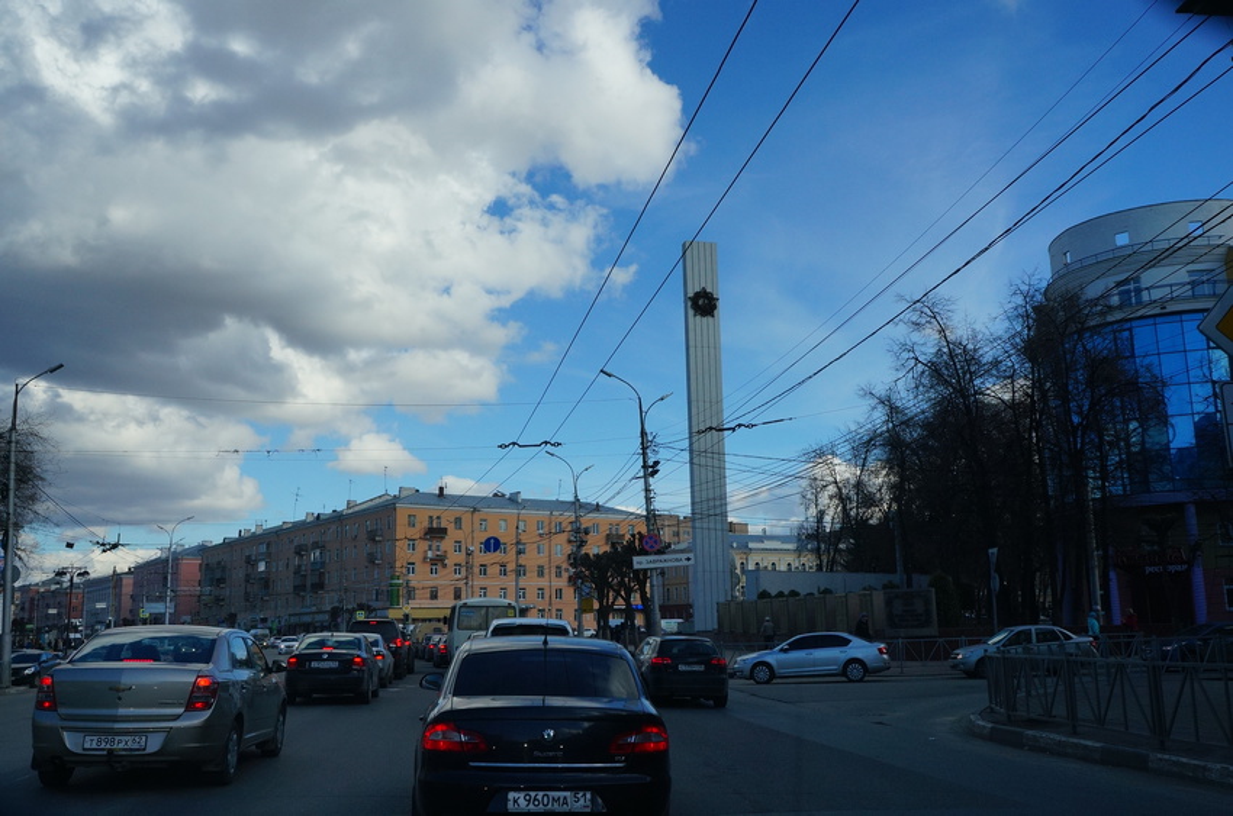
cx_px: 616
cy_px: 408
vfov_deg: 39.8
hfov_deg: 57.3
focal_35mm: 33
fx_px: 1128
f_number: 9
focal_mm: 22
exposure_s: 1/800
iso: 400
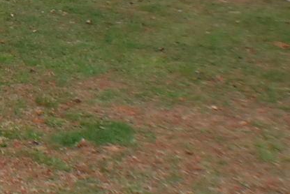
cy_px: -160
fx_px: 1129
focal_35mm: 140
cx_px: -263
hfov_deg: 13.0
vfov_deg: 9.4
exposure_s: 1/320
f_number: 9
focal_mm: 20
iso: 1000
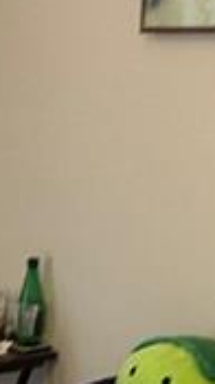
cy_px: 669
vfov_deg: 12.9
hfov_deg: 7.5
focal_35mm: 153
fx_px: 1556
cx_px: -261
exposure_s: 1/60
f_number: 1.78
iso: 125
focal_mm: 6.86
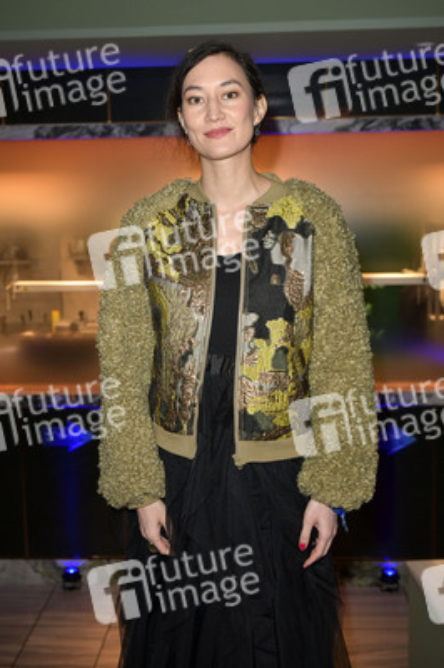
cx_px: 222
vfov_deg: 41.1
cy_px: 334
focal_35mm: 48
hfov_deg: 28.0
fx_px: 889
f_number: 5
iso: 1000
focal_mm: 48
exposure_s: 1/250
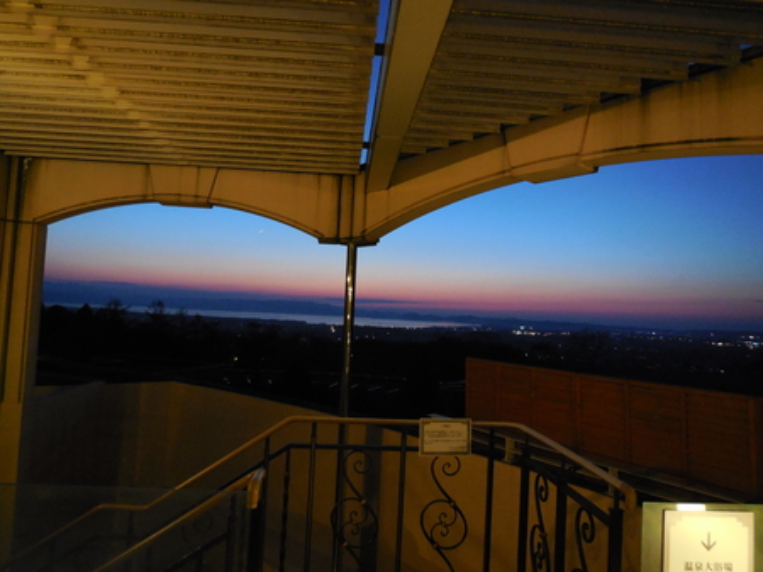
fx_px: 551
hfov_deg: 69.4
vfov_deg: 54.8
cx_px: 382
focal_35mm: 25
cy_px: 286
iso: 800
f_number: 3.1
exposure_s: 1/10
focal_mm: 4.5
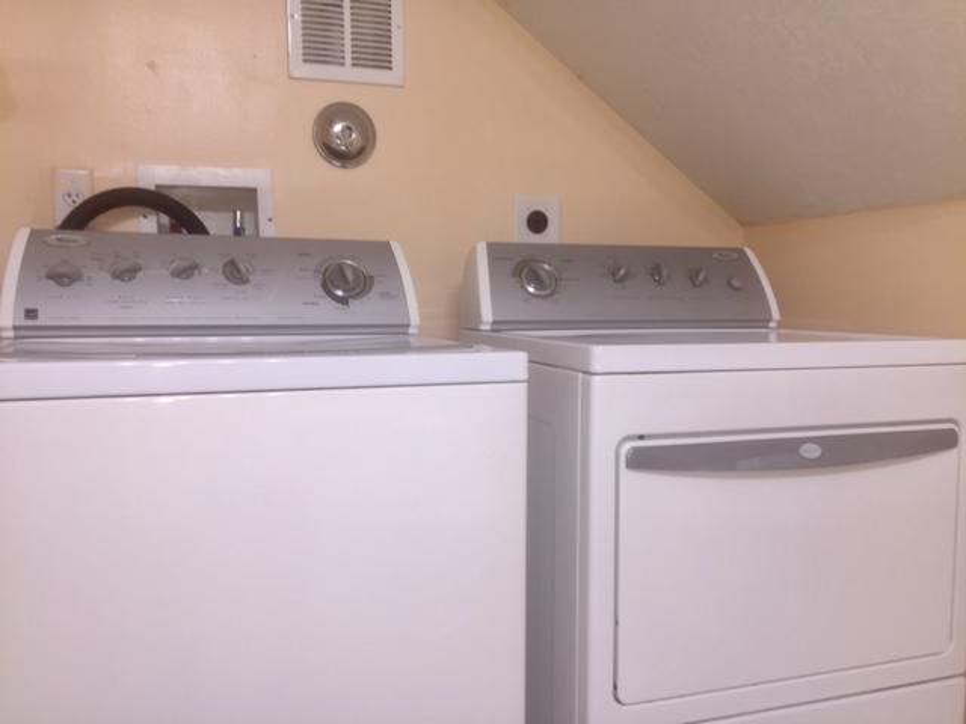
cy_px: 362
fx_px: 809
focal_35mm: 29
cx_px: 483
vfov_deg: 48.2
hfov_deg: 61.7
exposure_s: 1/31
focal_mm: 4.15
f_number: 2.2
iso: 32
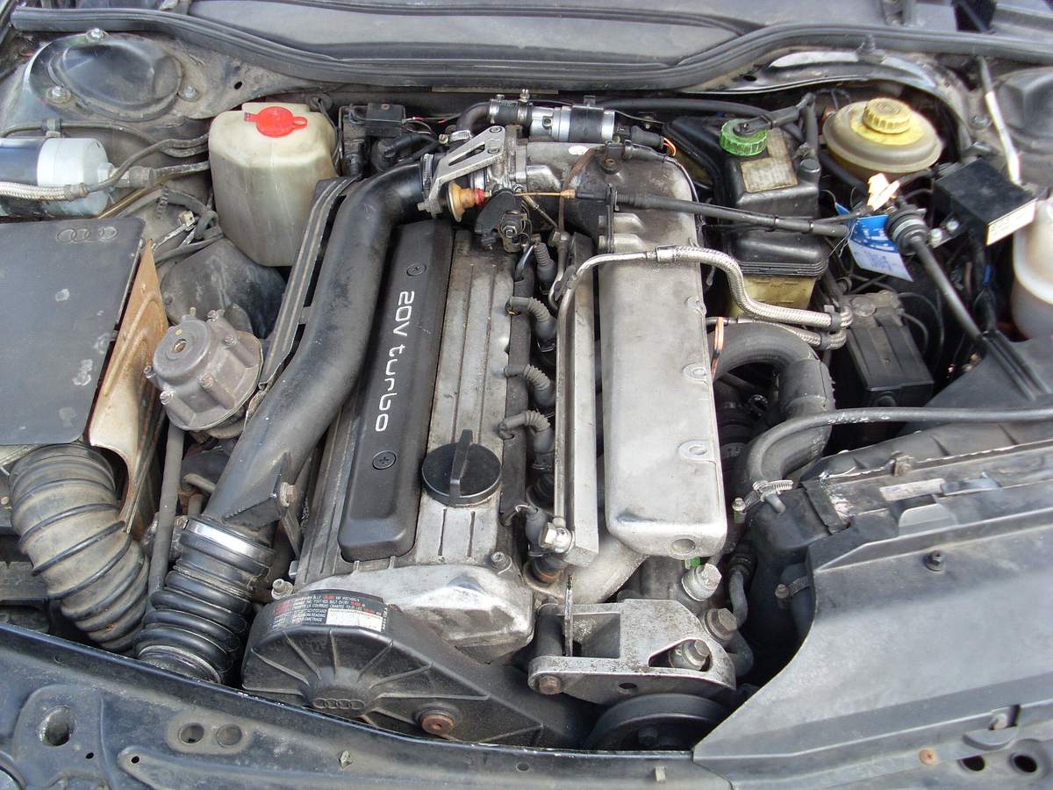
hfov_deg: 49.0
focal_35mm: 38
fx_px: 1156
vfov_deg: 37.7
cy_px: 395
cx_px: 526
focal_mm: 6.3
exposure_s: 1/180
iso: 80
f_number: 3
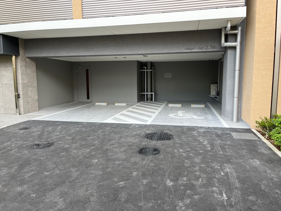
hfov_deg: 67.3
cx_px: 140
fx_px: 211
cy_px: 106
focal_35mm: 26
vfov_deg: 53.1
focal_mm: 5.1
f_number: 1.6
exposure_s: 1/149
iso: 40
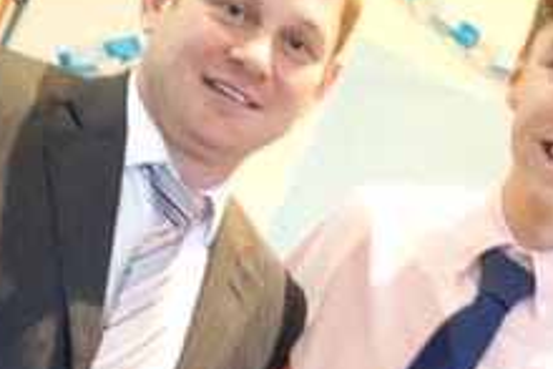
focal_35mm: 101
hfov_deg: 20.1
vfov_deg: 13.5
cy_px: 306
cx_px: 354
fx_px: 1552
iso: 3200
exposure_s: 1/10
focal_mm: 13.75
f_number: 2.8
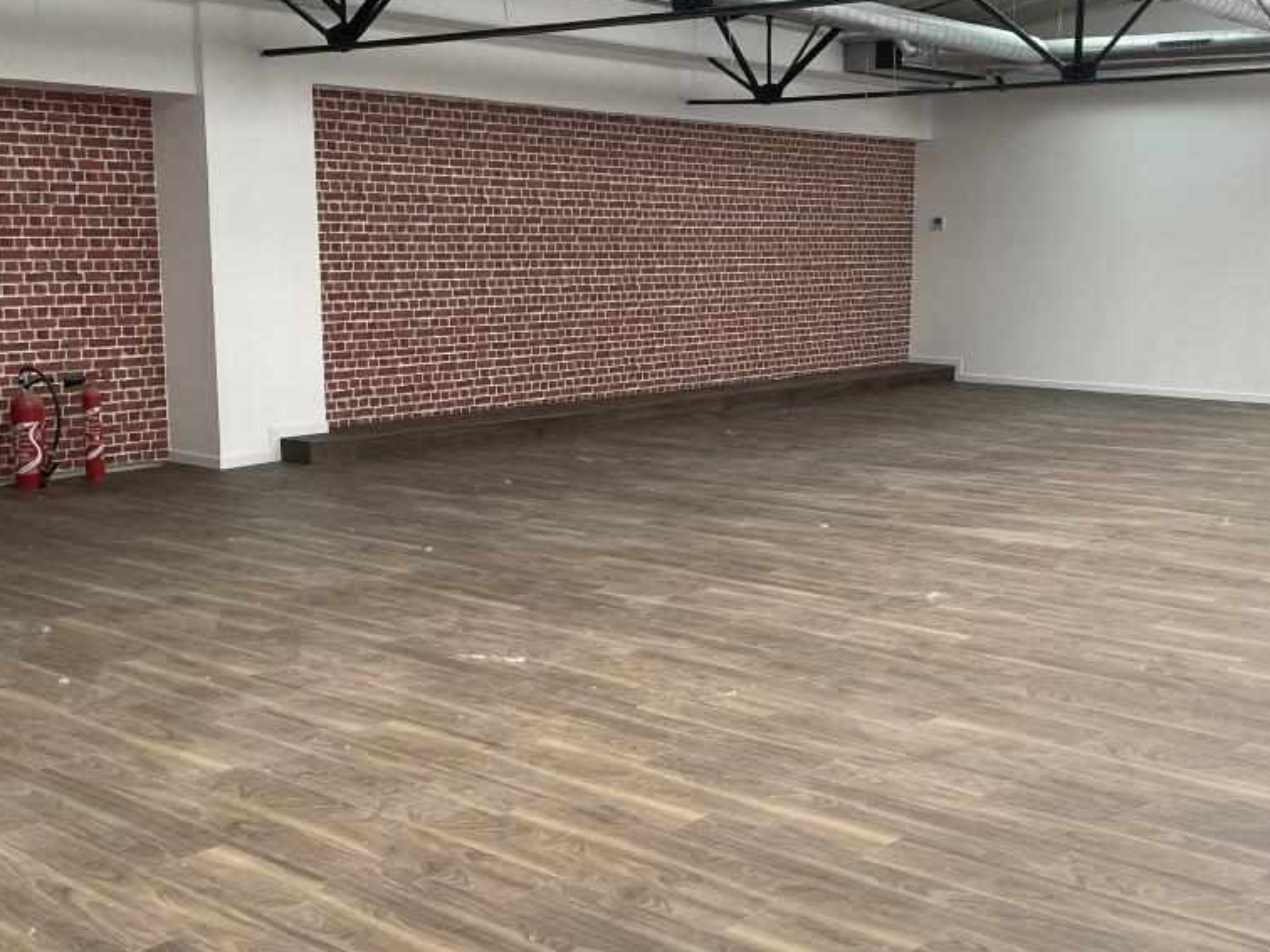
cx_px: 731
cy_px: 500
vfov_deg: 32.9
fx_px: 1614
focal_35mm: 44
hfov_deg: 42.8
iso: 50
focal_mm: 4.2
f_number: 1.6
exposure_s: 1/121
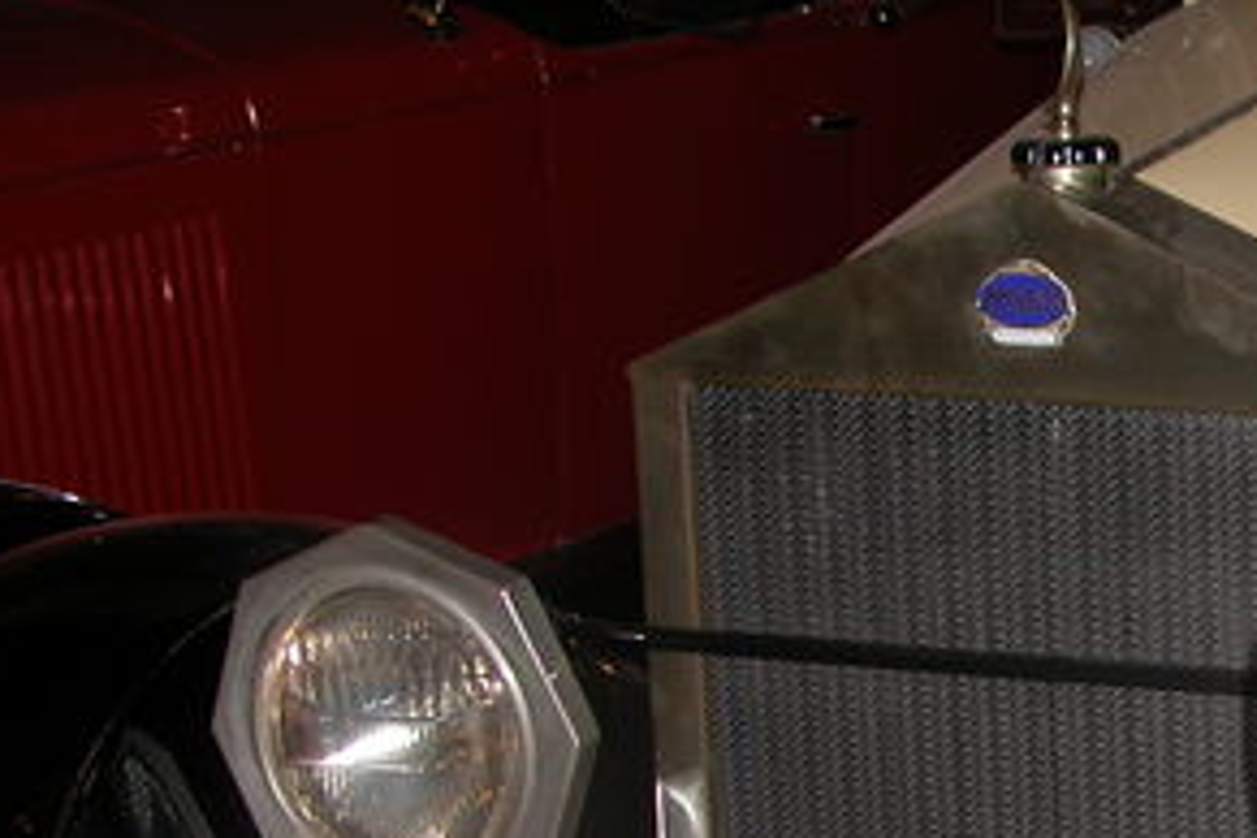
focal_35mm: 100
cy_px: 734
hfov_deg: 19.2
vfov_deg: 13.6
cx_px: 1529
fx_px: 3491
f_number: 2.8
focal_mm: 8.9
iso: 100
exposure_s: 1/60
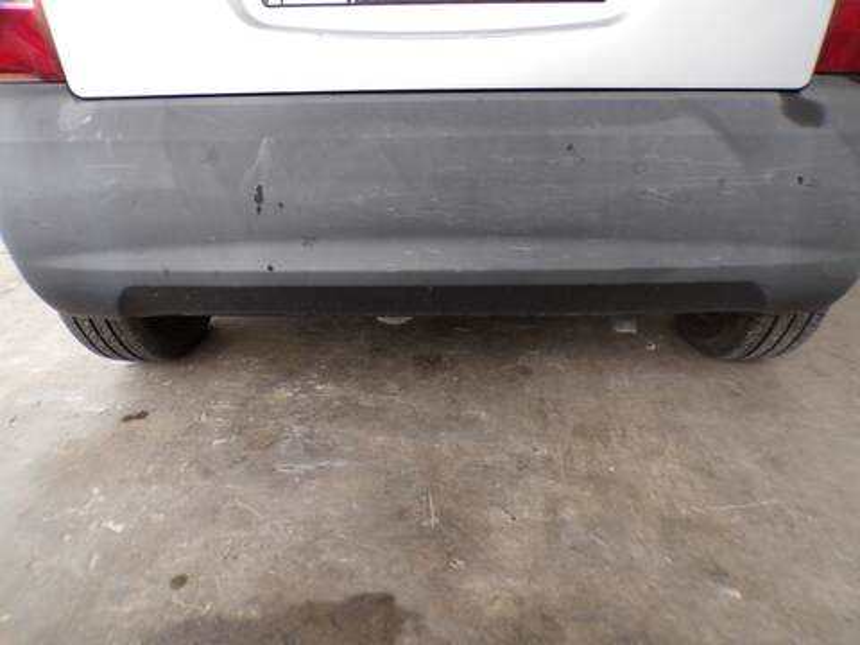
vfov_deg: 56.8
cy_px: 322
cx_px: 430
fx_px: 596
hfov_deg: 71.6
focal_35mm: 24
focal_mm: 4.3
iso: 100
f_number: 3
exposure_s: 1/70
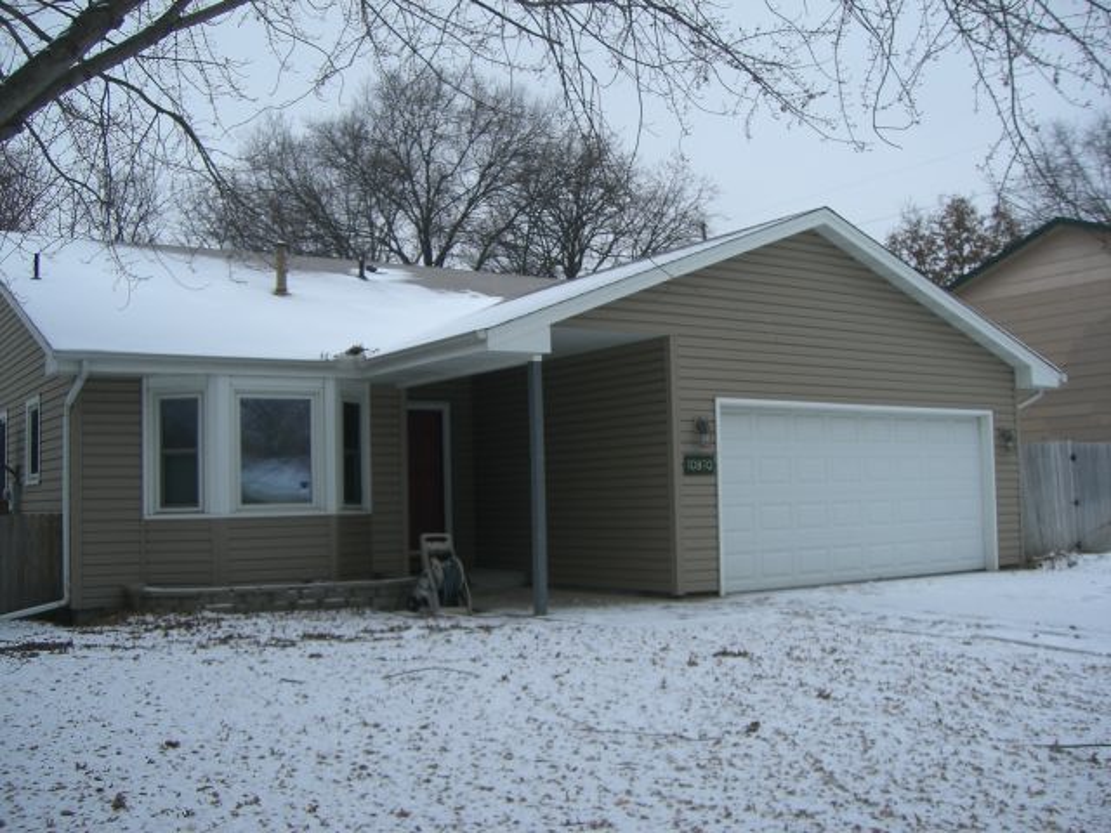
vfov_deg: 37.7
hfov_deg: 49.0
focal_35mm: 38
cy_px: 416
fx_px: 1220
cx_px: 556
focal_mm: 6.2
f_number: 2.7
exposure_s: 1/200
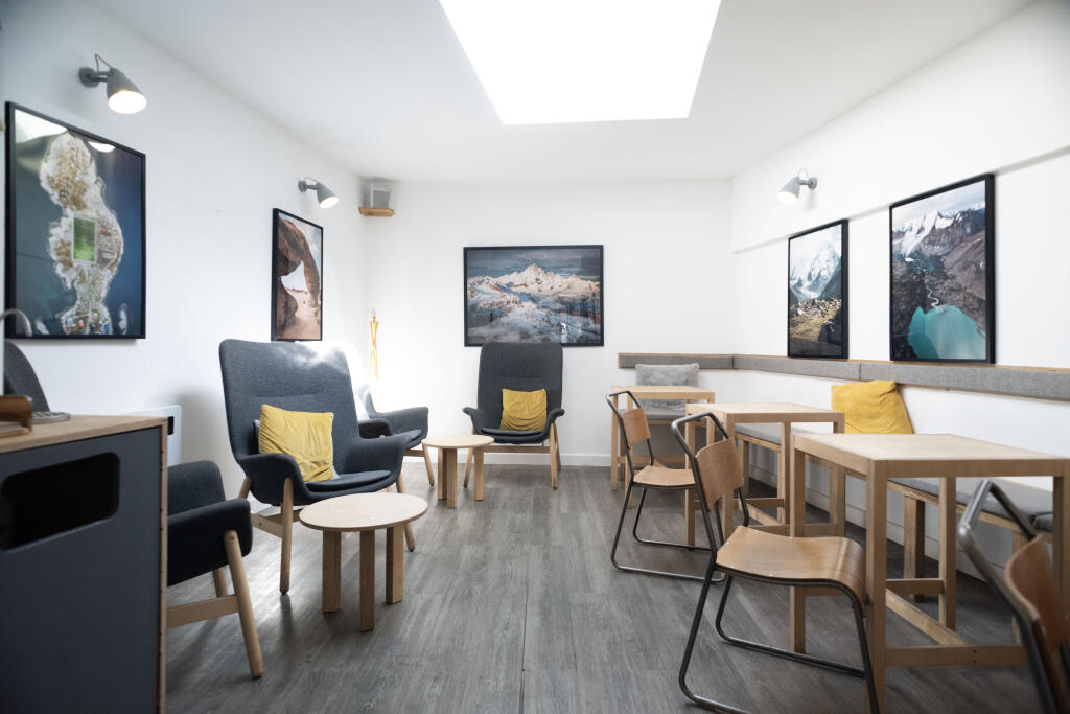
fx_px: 594
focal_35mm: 20
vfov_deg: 61.9
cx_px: 535
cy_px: 357
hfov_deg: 84.0
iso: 1600
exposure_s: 1/125
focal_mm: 20
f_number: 5.6
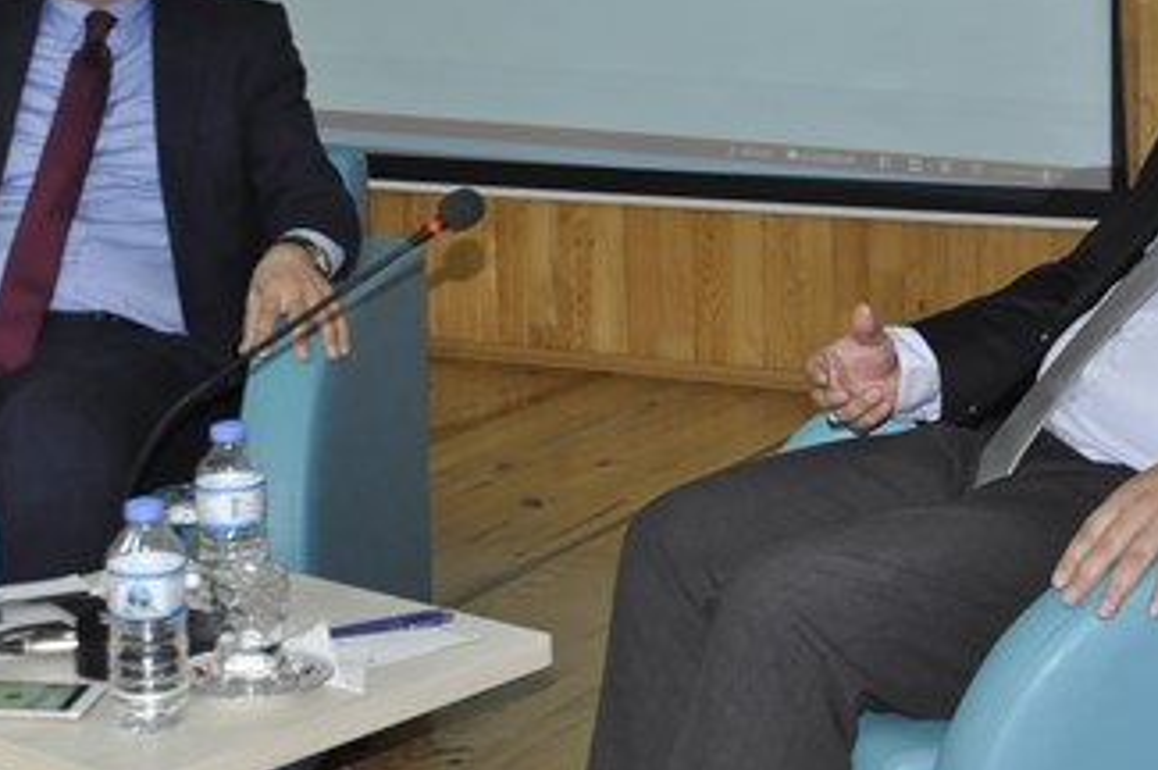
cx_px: 691
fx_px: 2506
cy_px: 64
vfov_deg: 17.2
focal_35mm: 78
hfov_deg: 26.0
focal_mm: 26
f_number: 4
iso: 800
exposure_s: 1/60
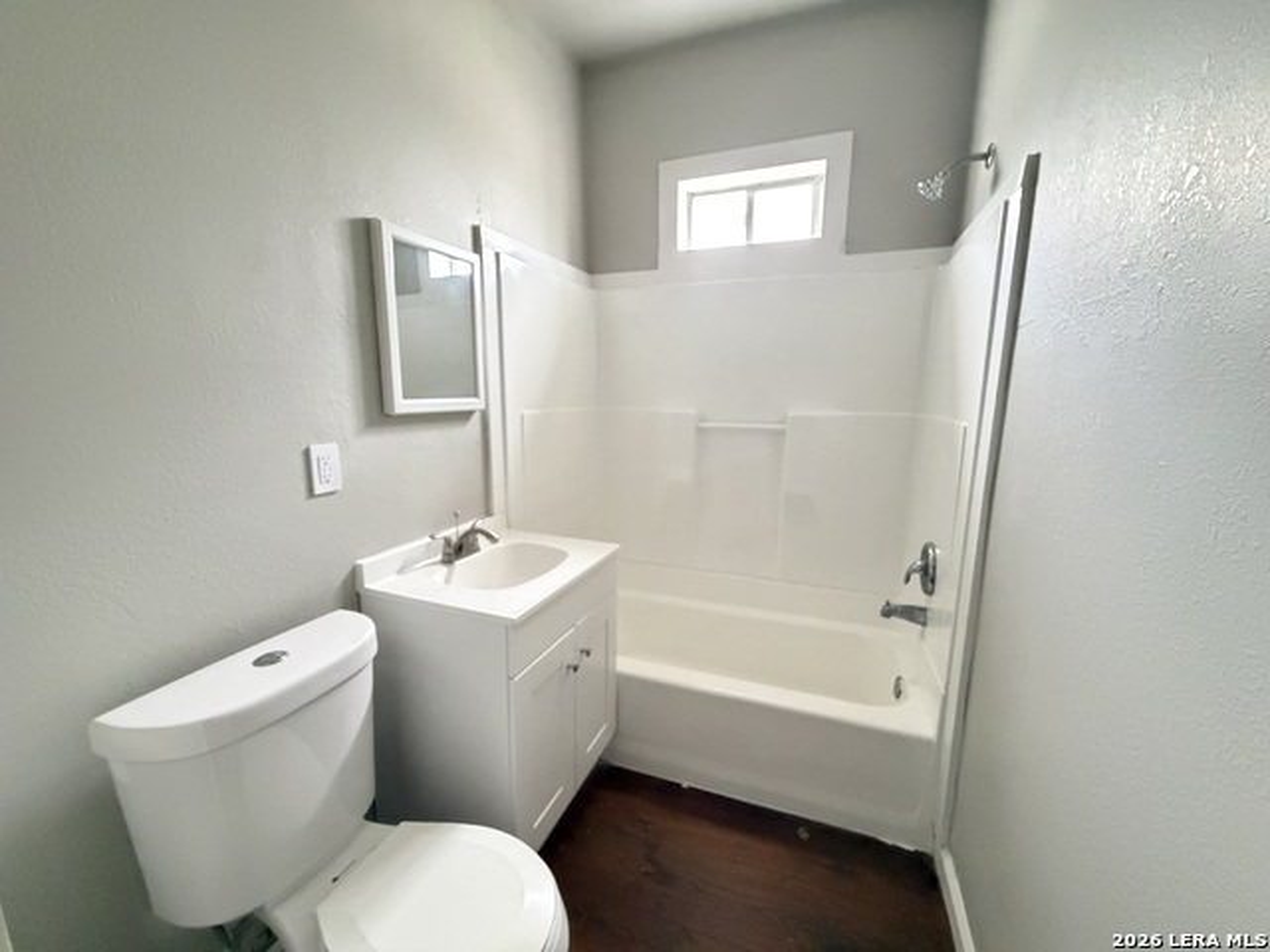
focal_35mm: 14
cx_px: 635
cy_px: 476
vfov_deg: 85.7
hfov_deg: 102.1
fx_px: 514
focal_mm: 2.22
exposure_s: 1/60
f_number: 2.2
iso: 1250
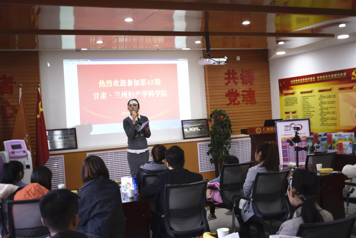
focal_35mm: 45
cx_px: 178
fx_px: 445
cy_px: 119
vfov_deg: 29.9
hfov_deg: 43.6
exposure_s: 1/10
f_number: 4.2
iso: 100
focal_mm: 30
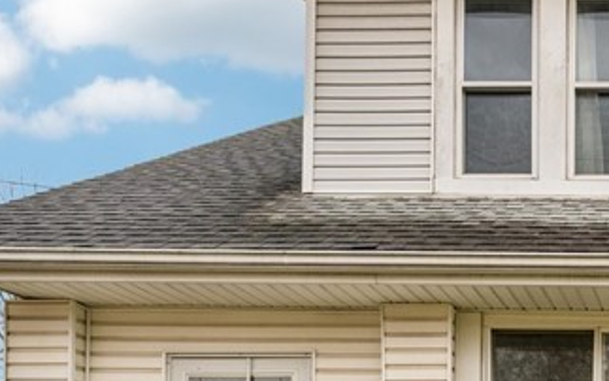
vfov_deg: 23.6
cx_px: 679
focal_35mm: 48
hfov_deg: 35.4
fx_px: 797
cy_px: 499
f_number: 8
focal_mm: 14
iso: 200
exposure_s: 1/80
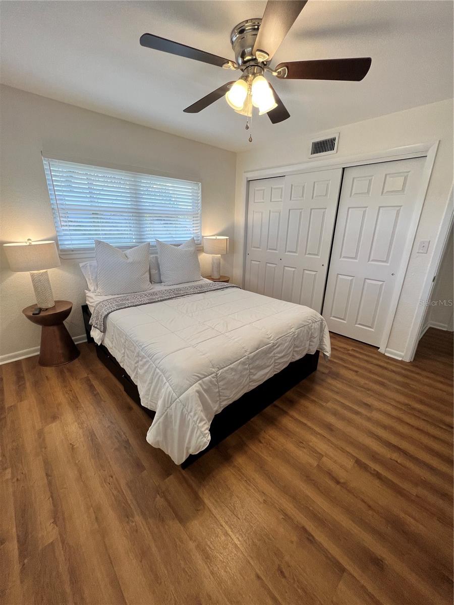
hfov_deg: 89.9
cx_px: 227
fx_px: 227
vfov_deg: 106.2
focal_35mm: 13
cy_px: 302
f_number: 1.8
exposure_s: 1/120
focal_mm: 1.57
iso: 100
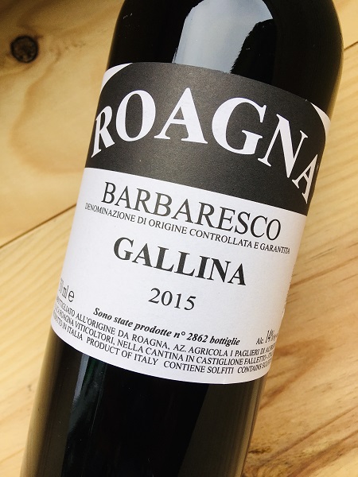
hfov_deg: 48.2
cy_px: 238
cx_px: 179
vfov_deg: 61.7
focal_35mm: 29
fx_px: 400
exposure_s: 1/345
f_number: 2.2
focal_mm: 4.15
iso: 25
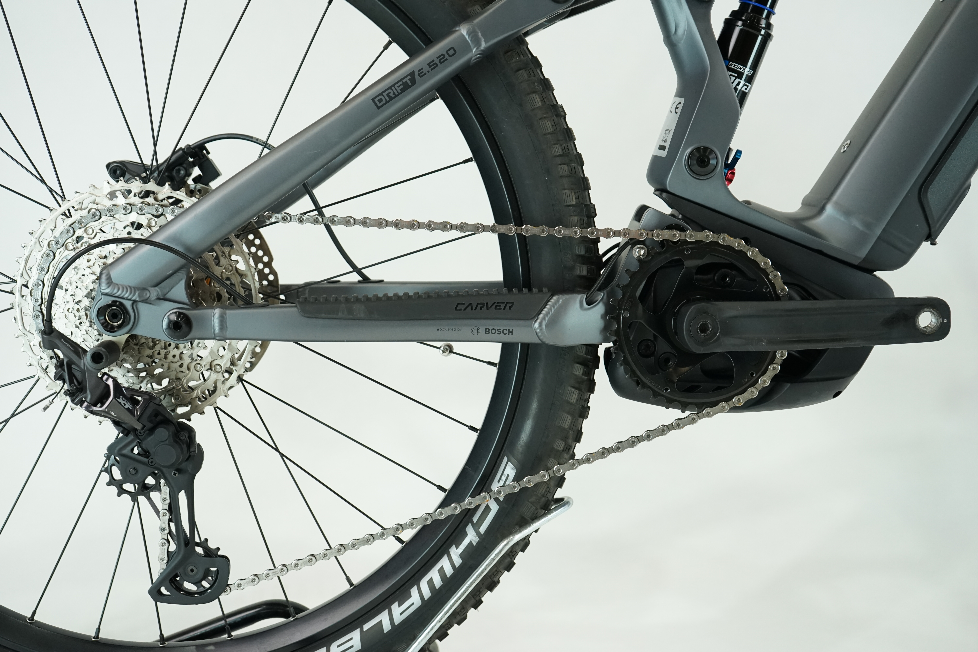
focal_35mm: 45
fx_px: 1222
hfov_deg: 43.6
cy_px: 326
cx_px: 489
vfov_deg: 29.9
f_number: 5.6
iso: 1600
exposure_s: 1/200
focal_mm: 45
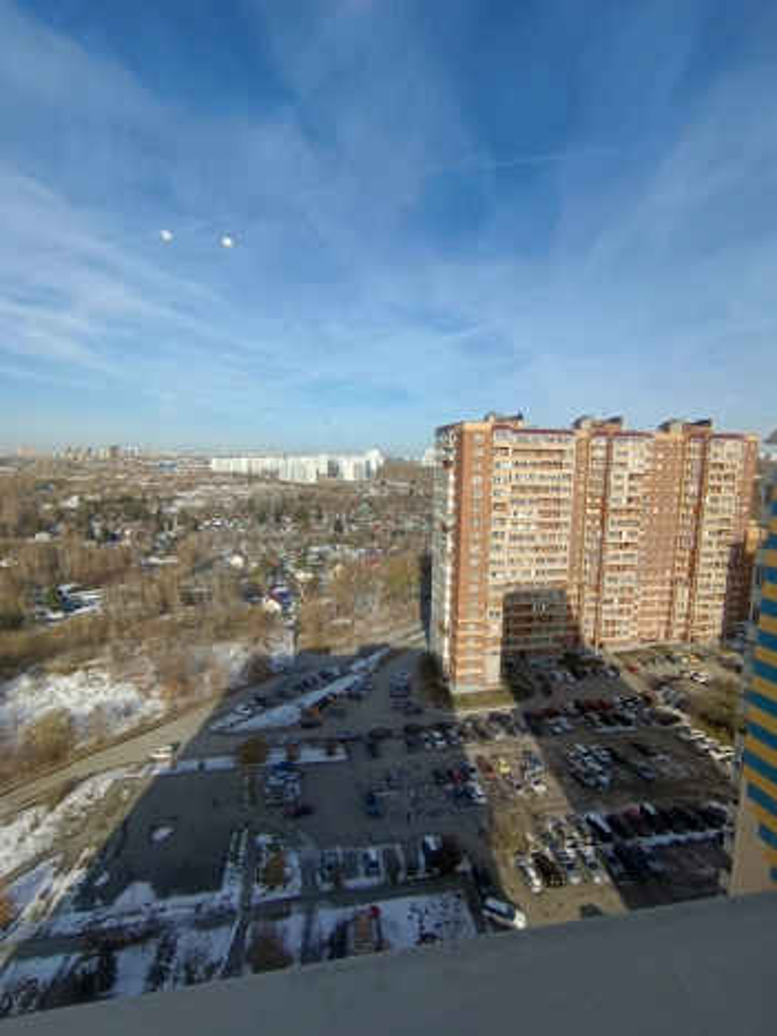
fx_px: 479
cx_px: 388
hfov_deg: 78.1
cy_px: 518
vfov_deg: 94.5
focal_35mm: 16
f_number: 2.2
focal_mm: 1.65
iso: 100
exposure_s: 1/876
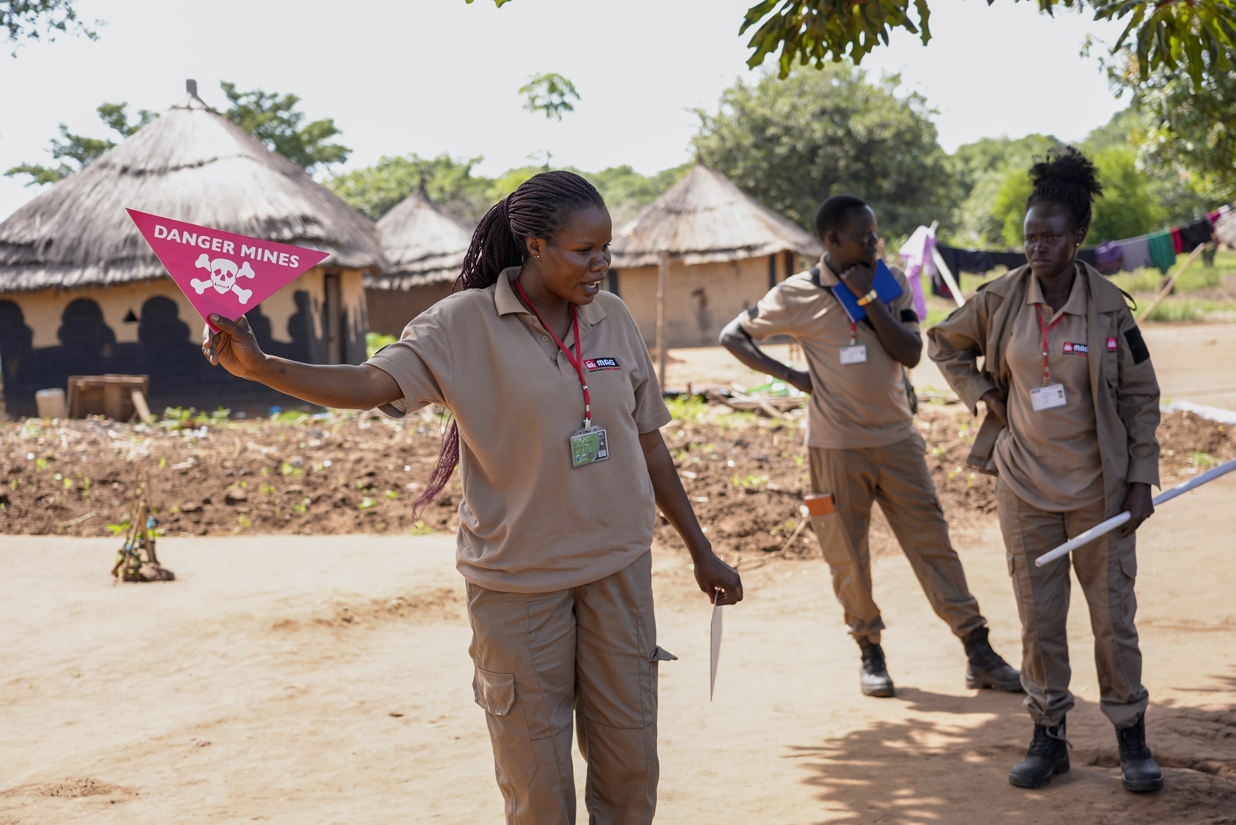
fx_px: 1683
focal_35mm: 49
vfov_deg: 27.6
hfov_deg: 40.3
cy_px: 412
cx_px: 618
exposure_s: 1/160
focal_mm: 49
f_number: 4
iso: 100
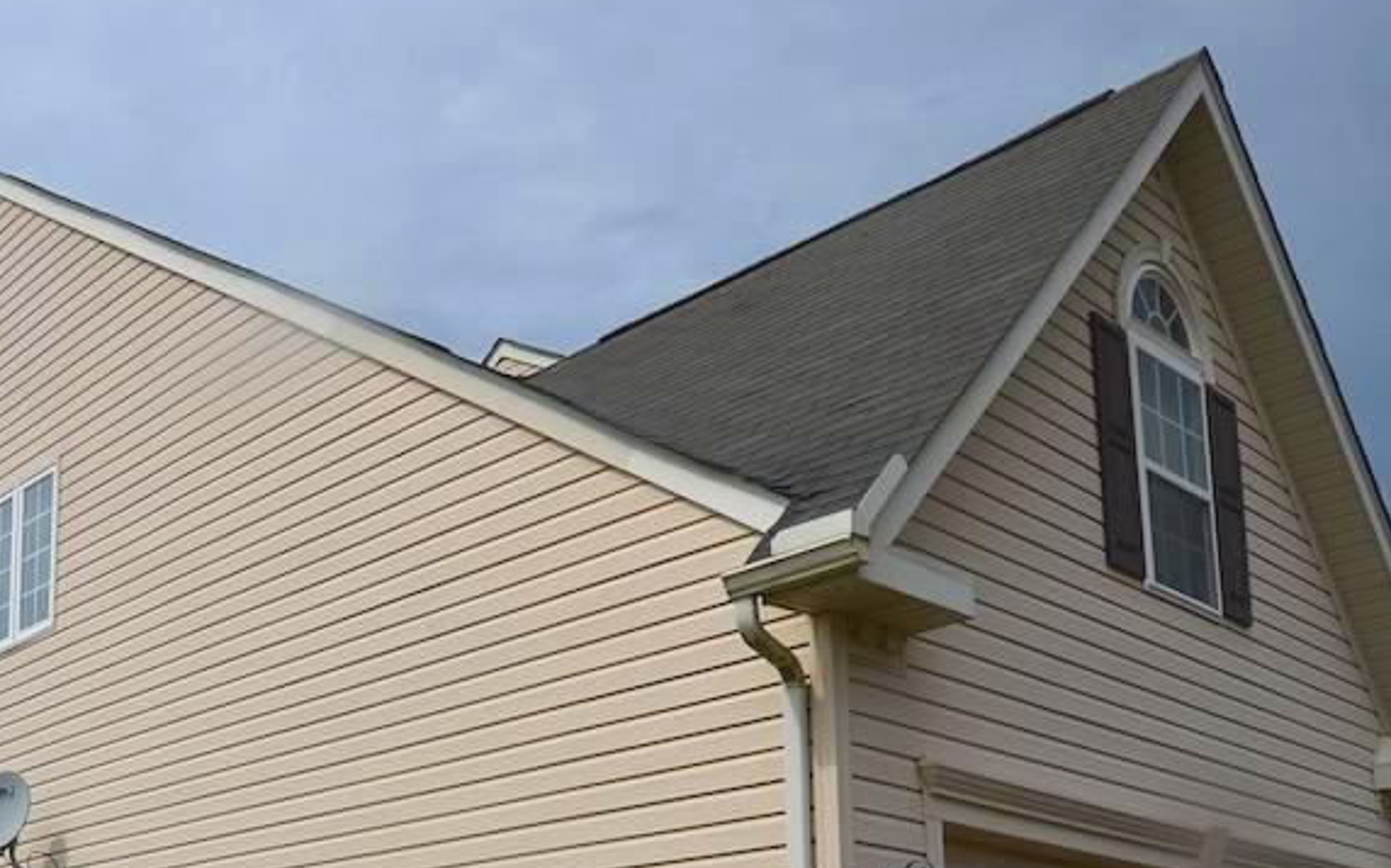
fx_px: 1554
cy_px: 883
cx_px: 362
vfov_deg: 29.1
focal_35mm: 41
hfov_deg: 46.6
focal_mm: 12
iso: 100
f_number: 9
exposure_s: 1/320
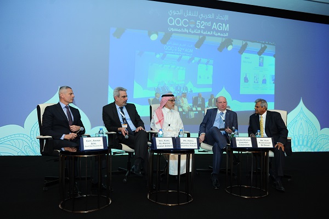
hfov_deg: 63.7
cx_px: 164
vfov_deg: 44.9
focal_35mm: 29
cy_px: 110
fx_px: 265
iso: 1600
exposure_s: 1/100
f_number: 3.2
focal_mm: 29
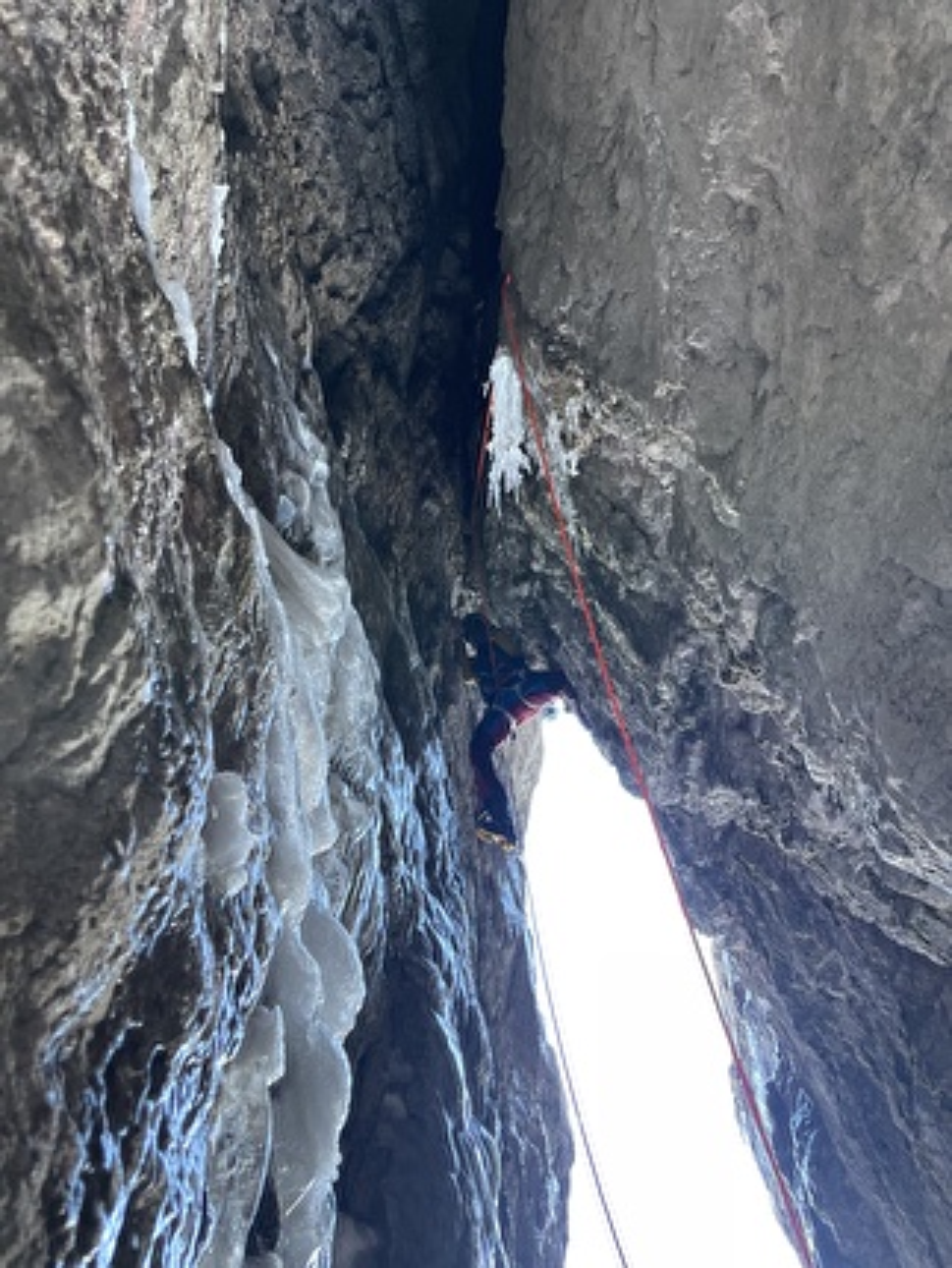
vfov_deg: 67.3
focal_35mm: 26
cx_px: 476
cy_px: 634
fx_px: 952
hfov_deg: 53.1
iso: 125
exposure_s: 1/111
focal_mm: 4.2
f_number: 1.6
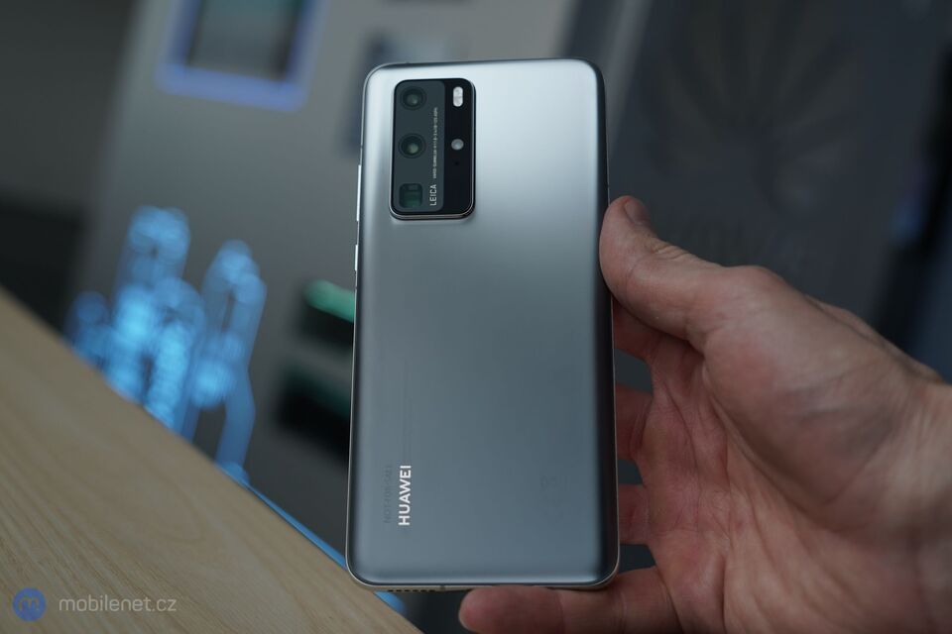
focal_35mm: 38
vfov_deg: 35.1
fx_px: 1005
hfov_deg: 50.7
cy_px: 317
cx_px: 476
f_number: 4
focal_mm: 38
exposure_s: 1/60
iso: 200
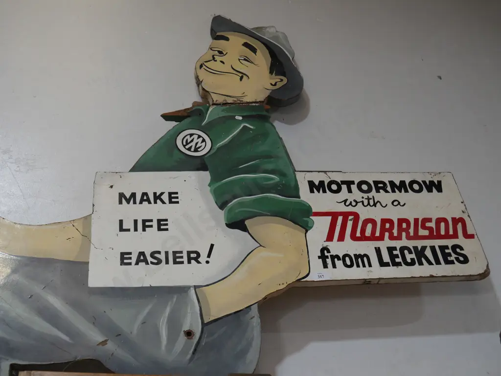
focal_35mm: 46
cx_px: 250
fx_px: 666
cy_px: 188
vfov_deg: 31.5
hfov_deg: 41.2
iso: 500
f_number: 5.1
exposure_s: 1/60
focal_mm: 23
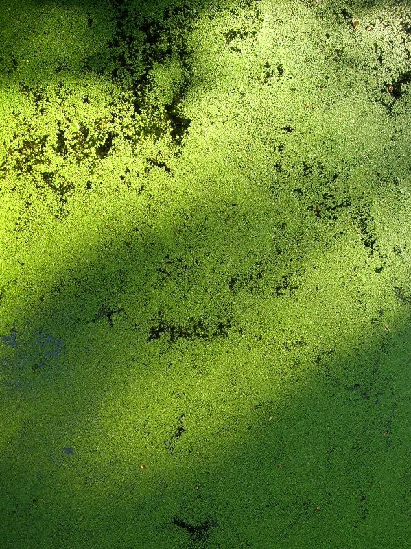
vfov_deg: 41.1
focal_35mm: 46
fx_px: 729
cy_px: 315
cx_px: 174
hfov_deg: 31.4
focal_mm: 7.8
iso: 64
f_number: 2.8
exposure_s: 1/95
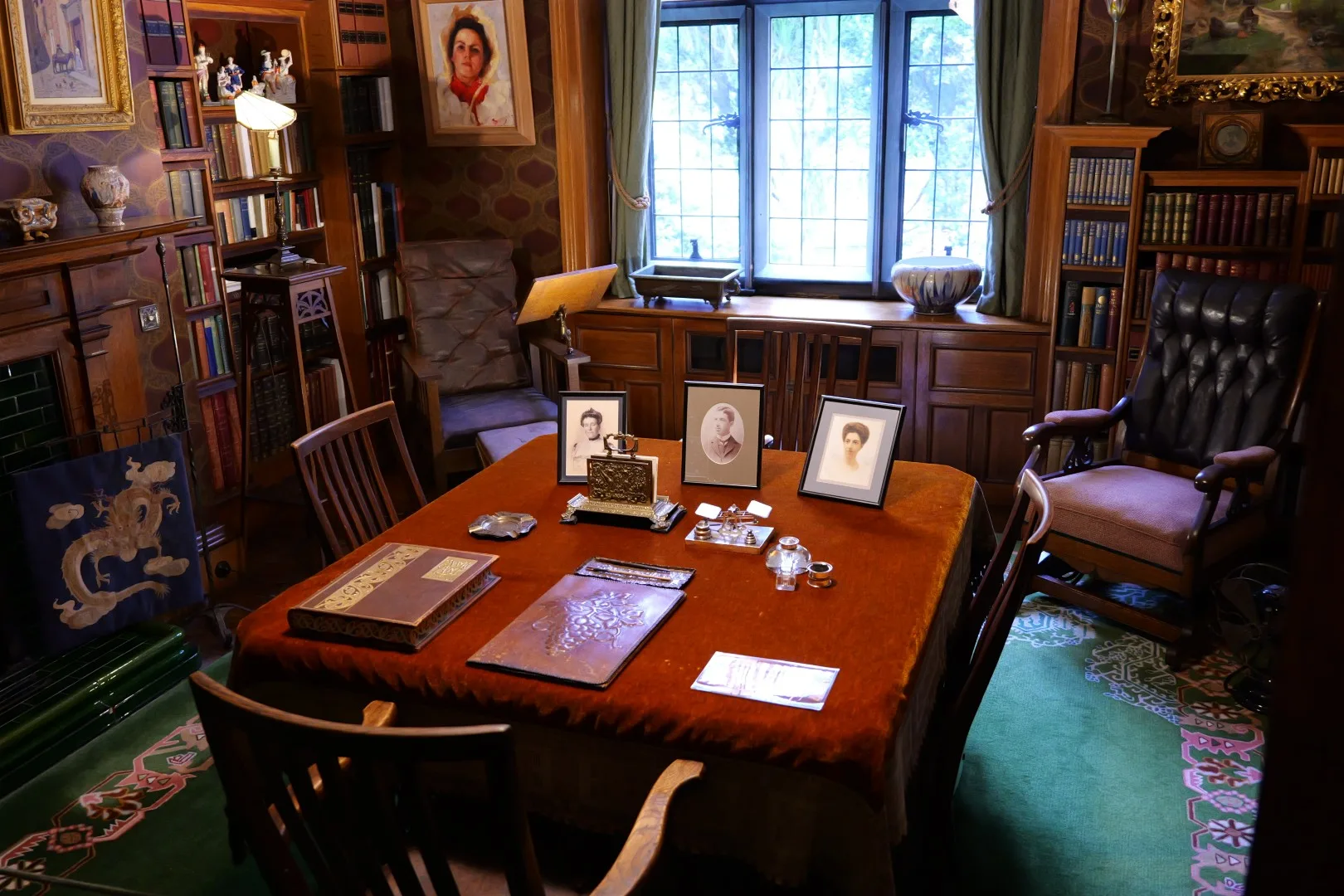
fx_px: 1083
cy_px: 448
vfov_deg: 45.0
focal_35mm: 29
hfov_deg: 63.7
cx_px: 672
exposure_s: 1/25
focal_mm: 29
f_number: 4.1
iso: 6400
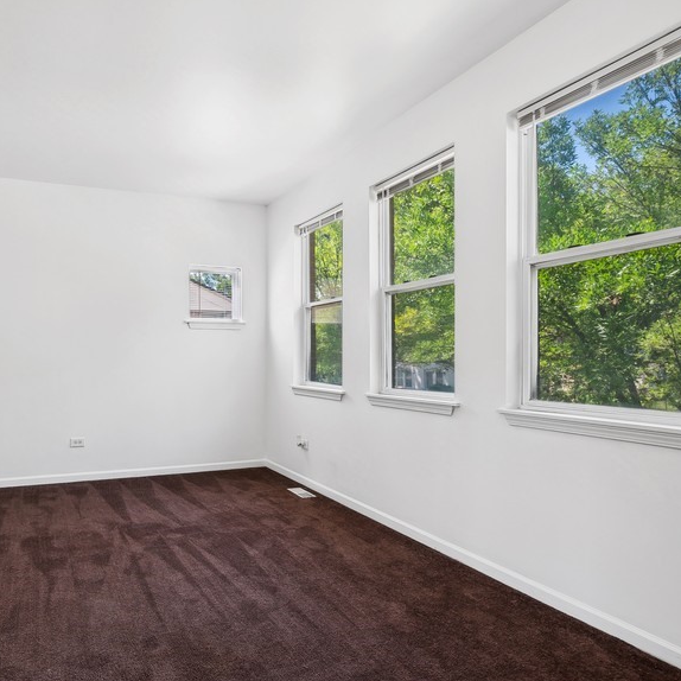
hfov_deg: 71.7
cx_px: 205
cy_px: 352
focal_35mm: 20
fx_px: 445
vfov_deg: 74.8
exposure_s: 1/25
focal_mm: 10
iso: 250
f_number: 7.1
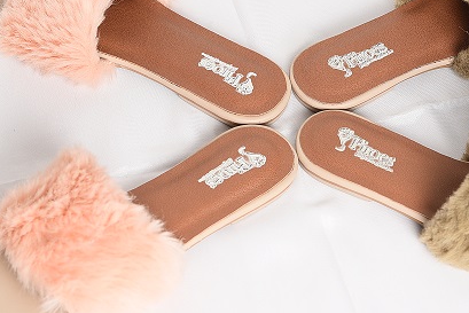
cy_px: 110
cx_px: 321
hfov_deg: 14.8
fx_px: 1798
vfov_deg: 9.9
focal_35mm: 138
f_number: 5.6
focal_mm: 75
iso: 160
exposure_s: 1/200
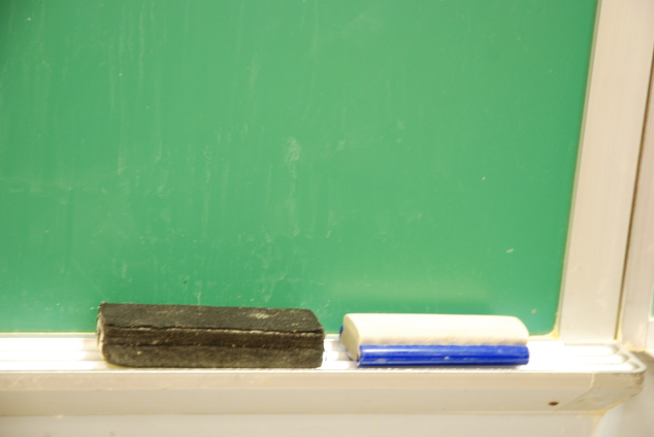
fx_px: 1927
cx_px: 326
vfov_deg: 12.9
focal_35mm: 106
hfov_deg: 19.3
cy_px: 218
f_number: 4.5
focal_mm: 70
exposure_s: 1/8
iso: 400
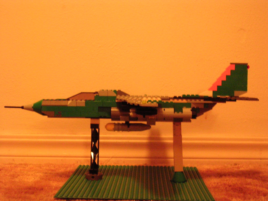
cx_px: 134
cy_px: 100
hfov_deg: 34.3
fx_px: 434
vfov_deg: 26.1
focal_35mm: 56
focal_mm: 8.5
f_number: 3.3
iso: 200
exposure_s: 1/5
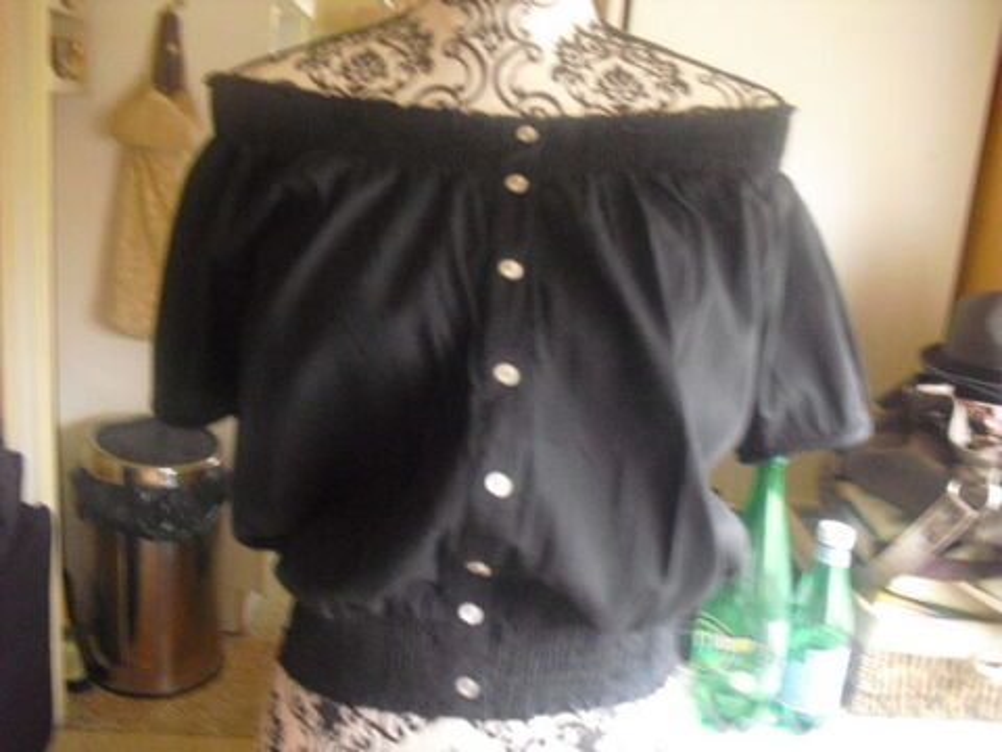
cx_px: 501
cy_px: 376
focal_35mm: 36
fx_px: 1042
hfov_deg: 51.4
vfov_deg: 39.7
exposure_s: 1/8
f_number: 3.1
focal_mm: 6.3
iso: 800
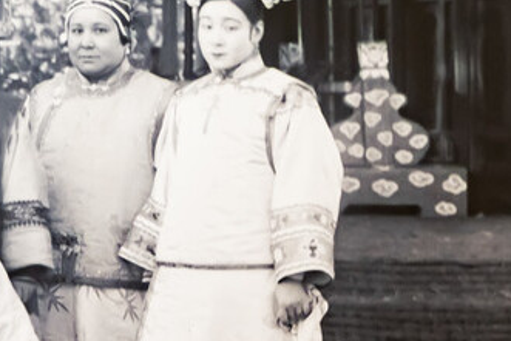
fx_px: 2883
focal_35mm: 203
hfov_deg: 9.6
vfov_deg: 6.8
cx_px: -406
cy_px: 48
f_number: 5
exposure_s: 1/20
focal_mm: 56
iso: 2500
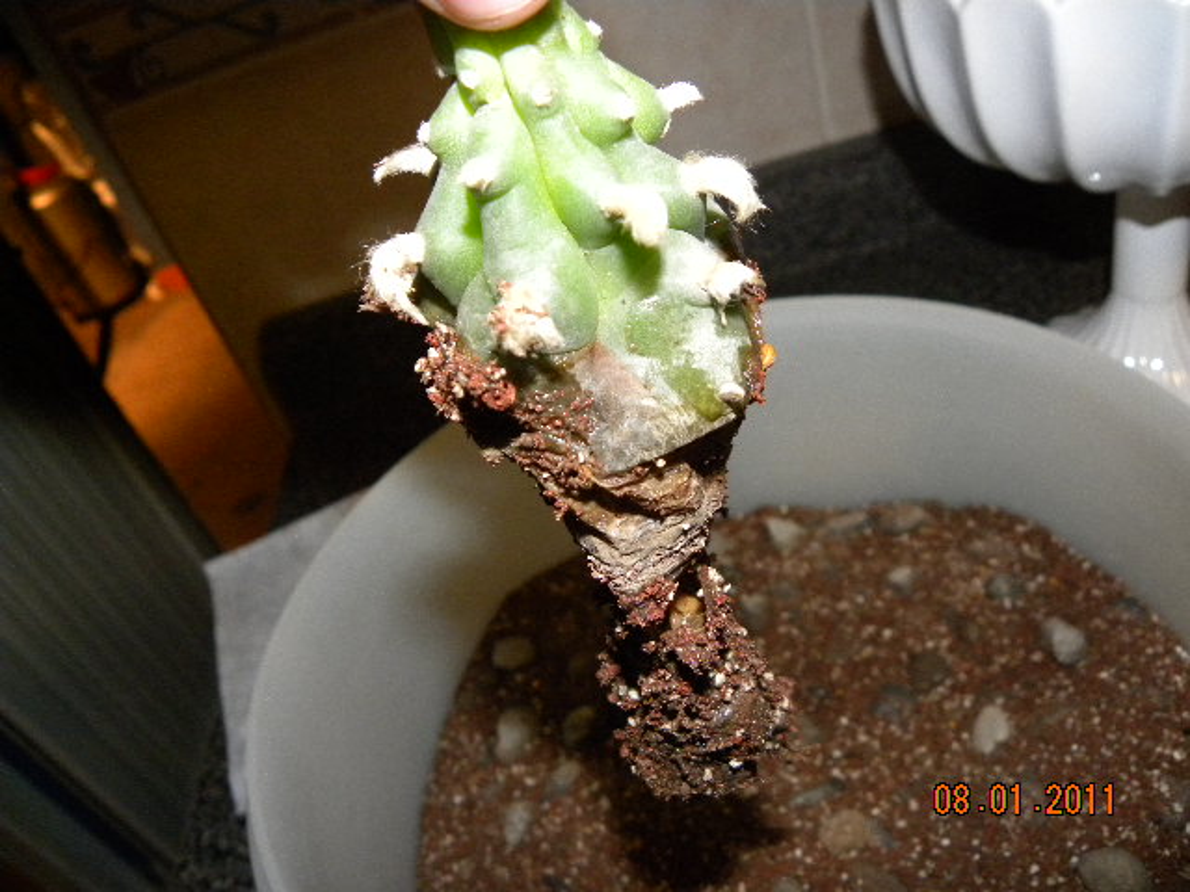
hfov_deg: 67.3
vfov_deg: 53.1
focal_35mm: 26
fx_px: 894
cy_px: 446
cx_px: 595
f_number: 2.8
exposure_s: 1/30
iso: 400
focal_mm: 4.6
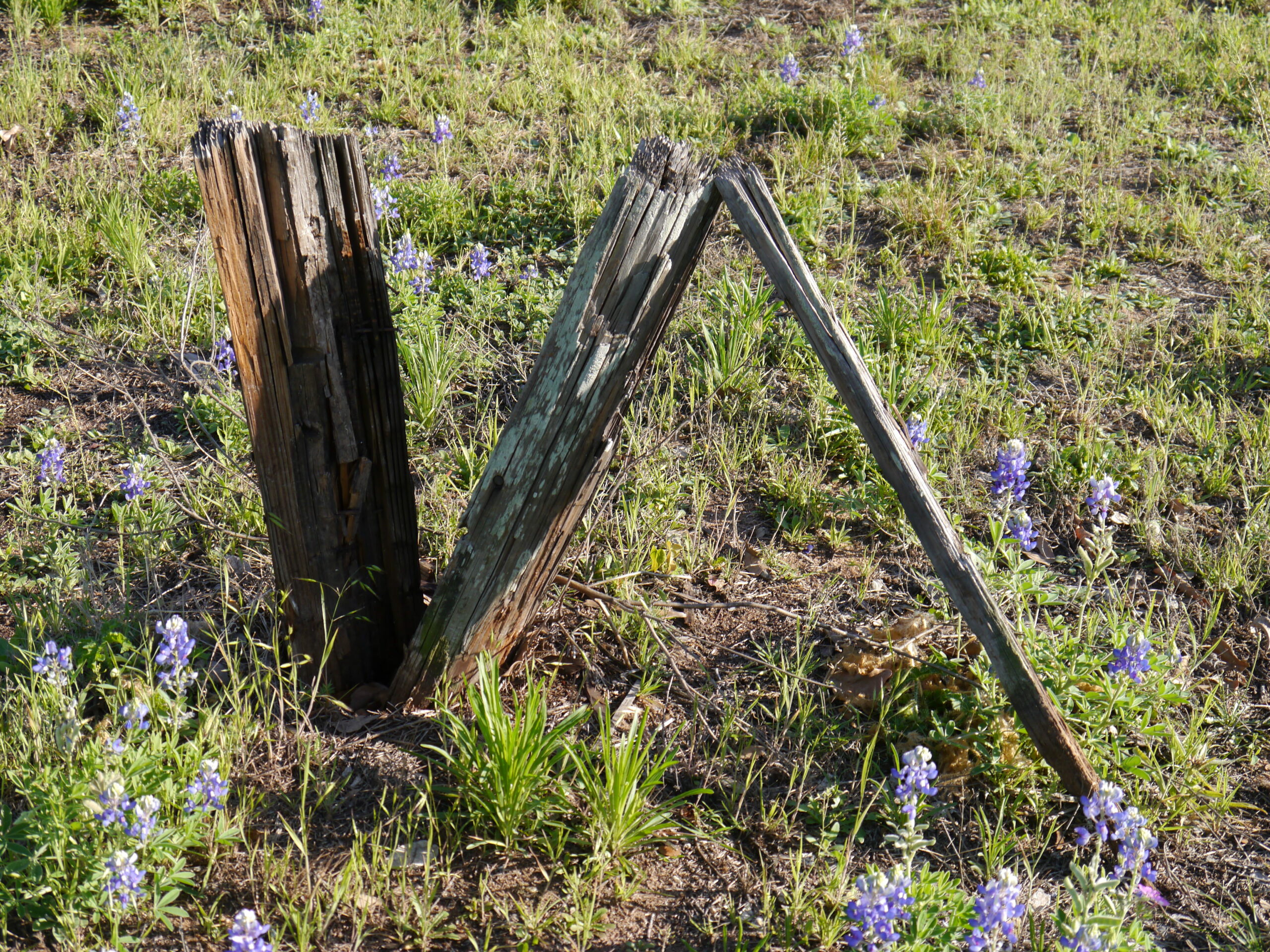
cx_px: 635
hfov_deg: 34.3
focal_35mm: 56
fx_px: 2055
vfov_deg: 26.1
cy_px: 476
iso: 160
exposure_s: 1/200
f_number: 6.3
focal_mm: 28
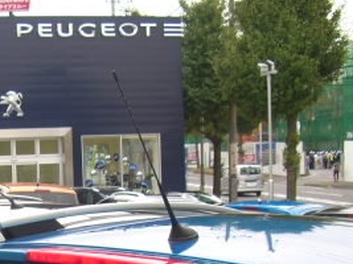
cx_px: -1
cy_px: 301
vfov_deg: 15.7
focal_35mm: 91
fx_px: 928
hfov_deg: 20.8
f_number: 2.8
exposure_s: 1/125
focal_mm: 7.9
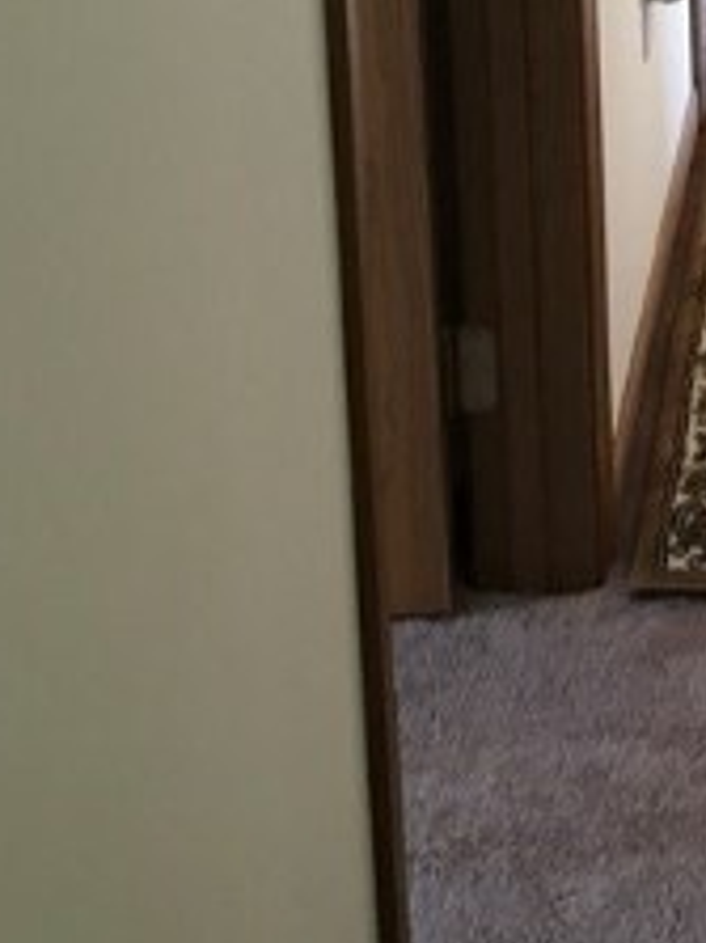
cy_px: -444
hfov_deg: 13.9
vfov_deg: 17.7
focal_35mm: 100
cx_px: 1057
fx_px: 2722
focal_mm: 4.15
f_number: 2.2
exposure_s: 1/30
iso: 64
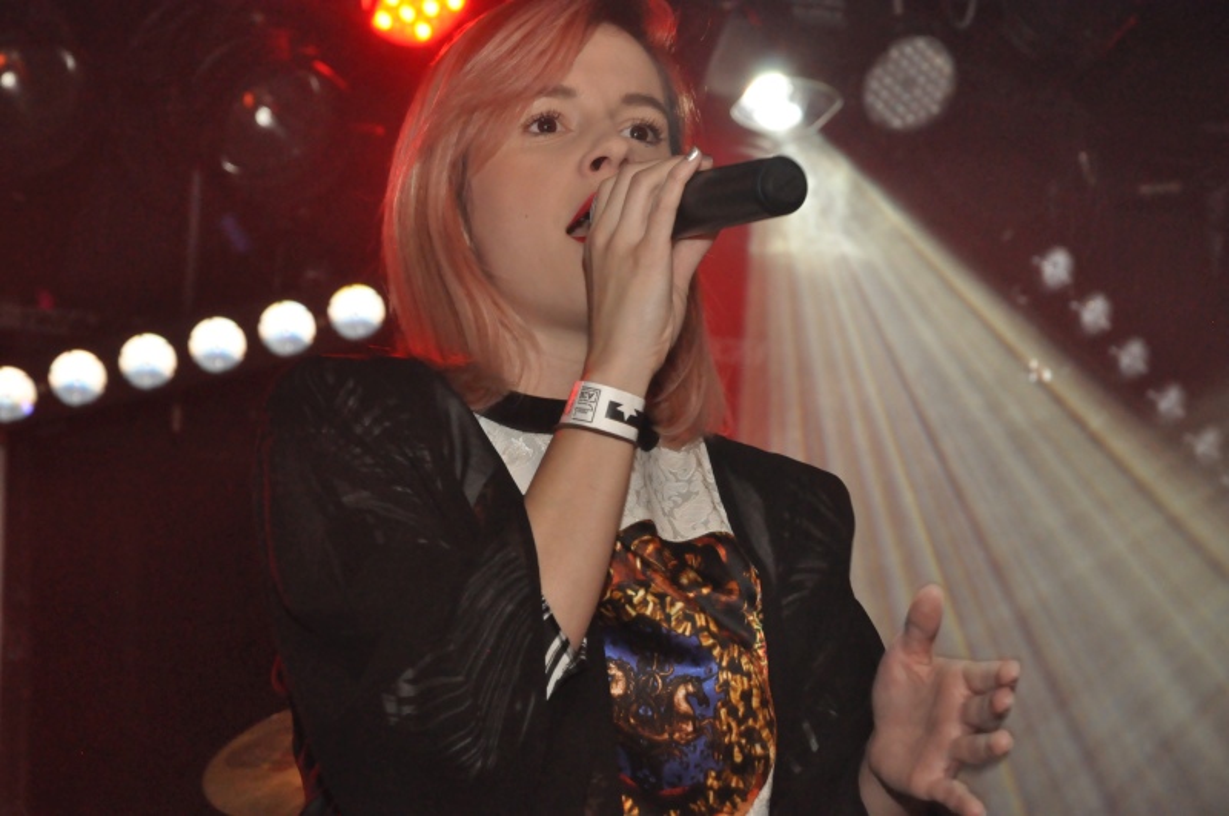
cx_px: 614
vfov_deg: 10.7
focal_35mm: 128
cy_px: 408
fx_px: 4347
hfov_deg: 16.1
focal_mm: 85
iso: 3200
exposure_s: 1/60
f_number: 8
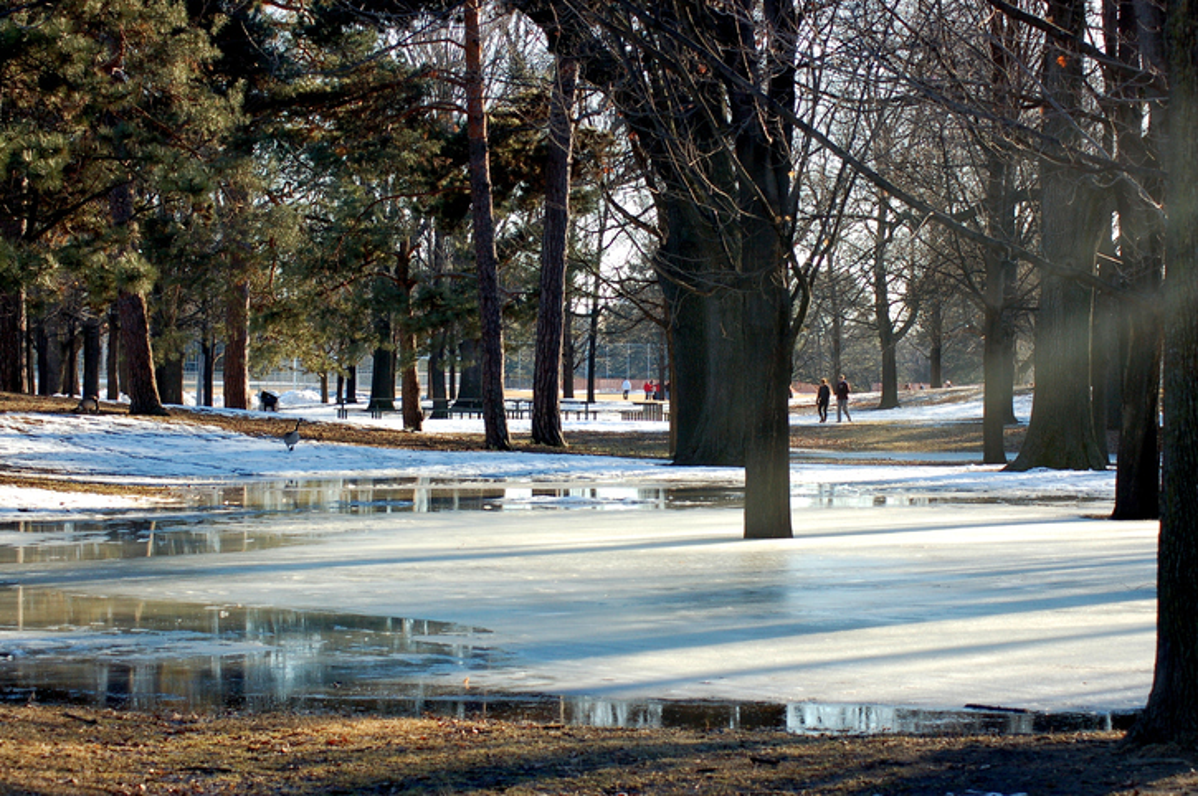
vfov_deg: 13.0
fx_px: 3491
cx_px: 599
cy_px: 398
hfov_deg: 19.5
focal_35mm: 105
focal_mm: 70
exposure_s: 1/125
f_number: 9
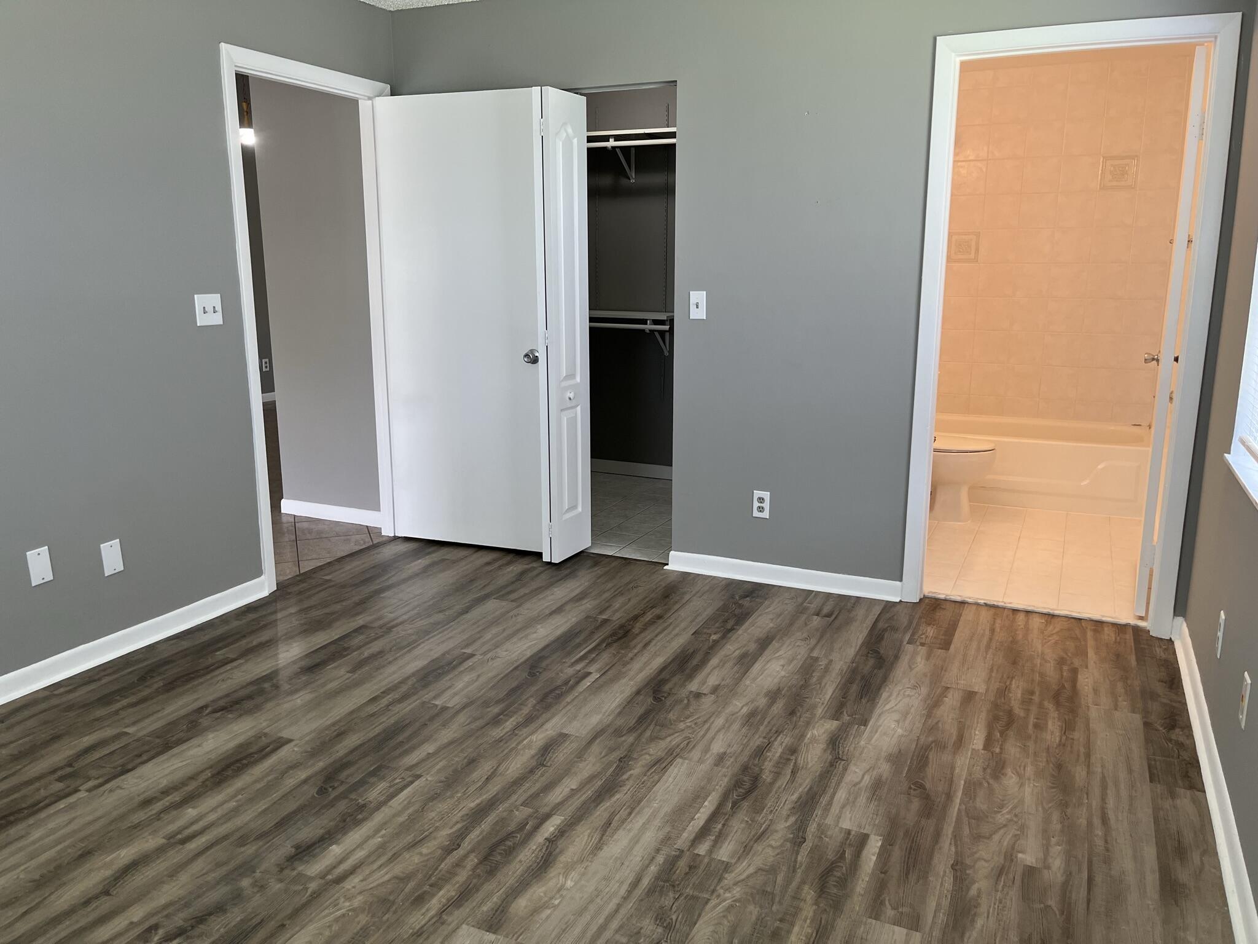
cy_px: 472
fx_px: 945
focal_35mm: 26
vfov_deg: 53.1
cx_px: 629
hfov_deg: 67.3
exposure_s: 1/120
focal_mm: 5.1
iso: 125
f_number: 1.6
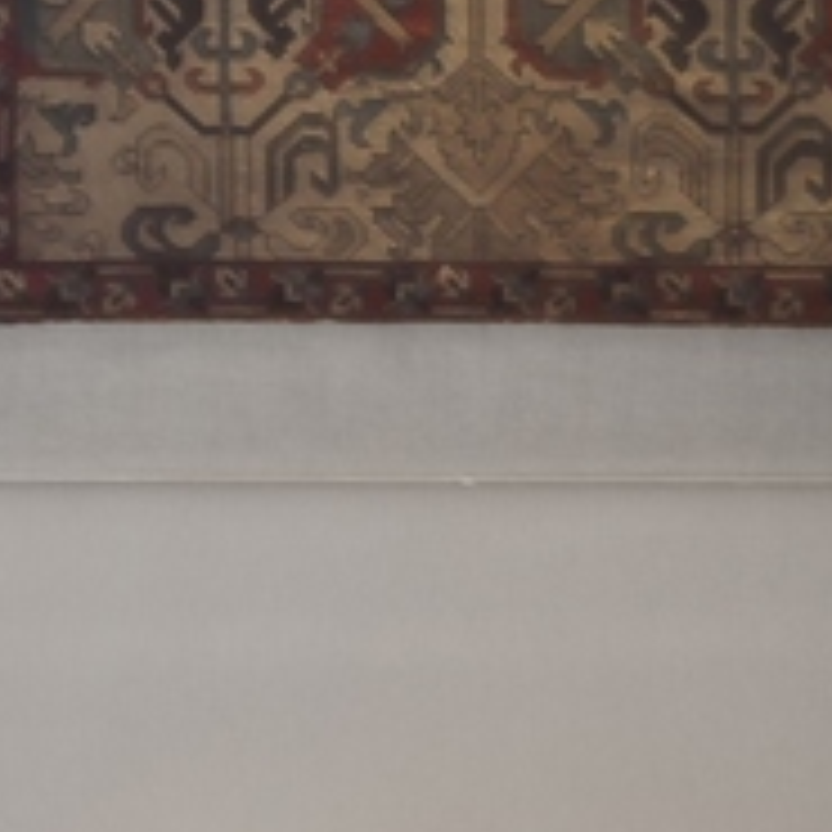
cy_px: 90
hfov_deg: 8.4
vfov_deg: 11.7
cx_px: -2145
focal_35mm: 149
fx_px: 4052
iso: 100
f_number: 10
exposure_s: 1/25
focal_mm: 20
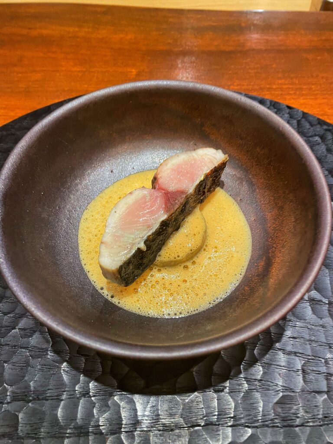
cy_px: 222
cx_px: 166
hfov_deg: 53.1
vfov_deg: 67.3
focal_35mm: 26
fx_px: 333
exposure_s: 1/50
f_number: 1.6
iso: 160
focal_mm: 4.2
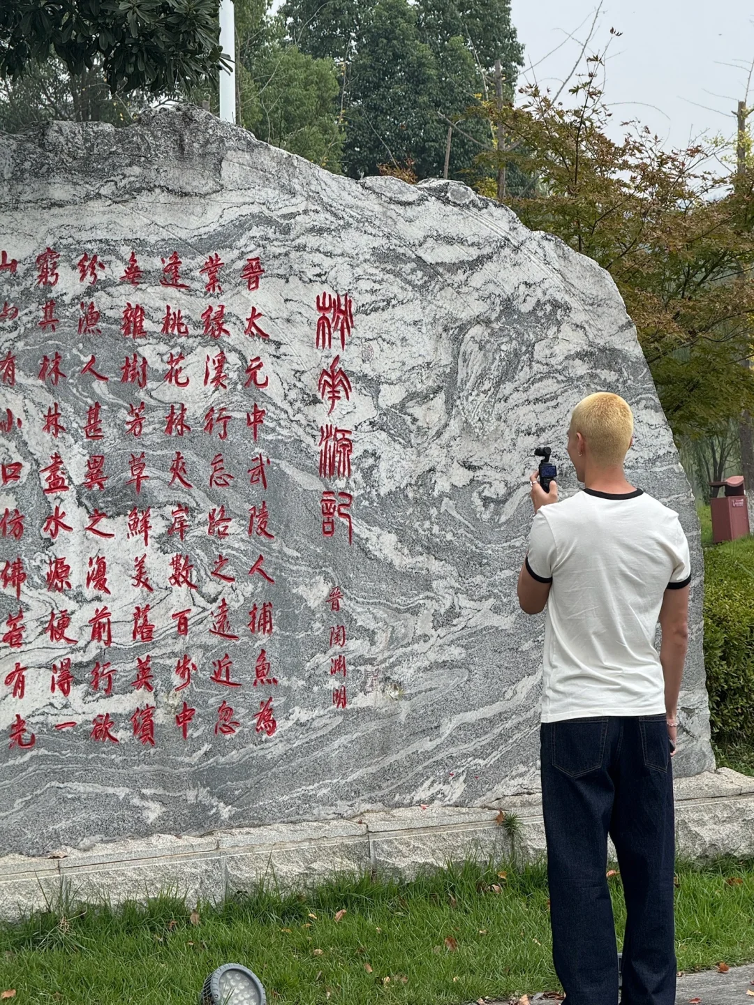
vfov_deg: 16.4
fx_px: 3485
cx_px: 377
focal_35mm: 120
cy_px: 502
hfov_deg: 12.3
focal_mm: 15.66
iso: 50
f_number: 2.8
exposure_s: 1/338
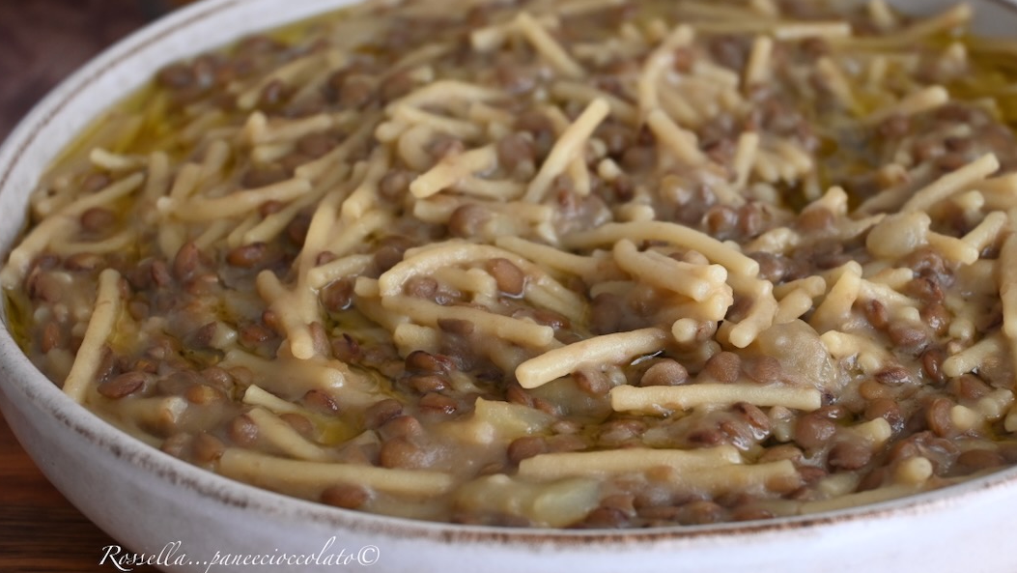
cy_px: 254
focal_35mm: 70
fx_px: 1888
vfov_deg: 17.2
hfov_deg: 30.1
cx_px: 606
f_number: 5.6
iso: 400
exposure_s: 1/8
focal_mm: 37
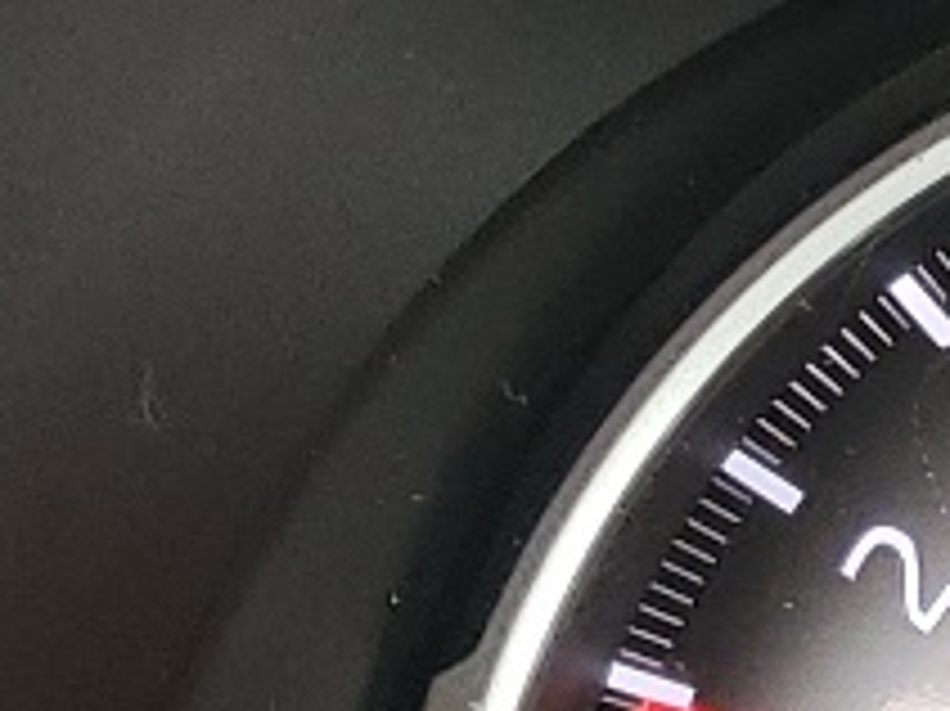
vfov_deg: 7.5
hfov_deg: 8.7
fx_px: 5403
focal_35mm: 197
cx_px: 2638
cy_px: 684
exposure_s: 1/60.2
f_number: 1.5
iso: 98
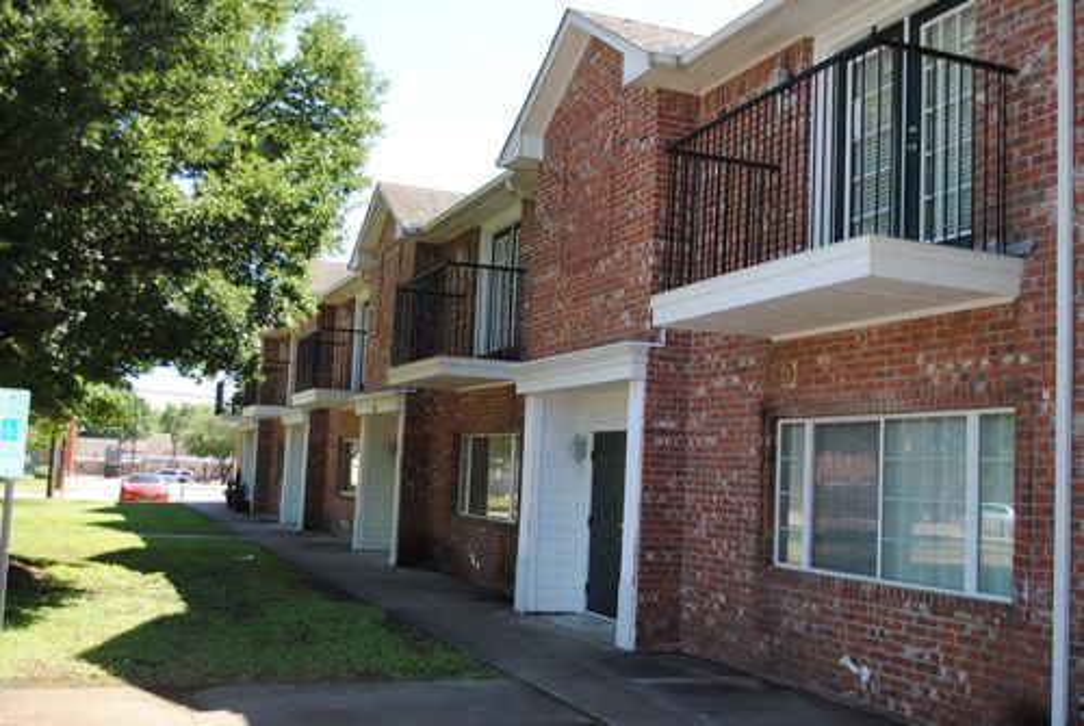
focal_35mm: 36
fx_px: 1086
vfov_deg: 37.0
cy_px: 363
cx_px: 542
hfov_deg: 53.1
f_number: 4
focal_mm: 24
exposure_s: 1/160
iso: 100
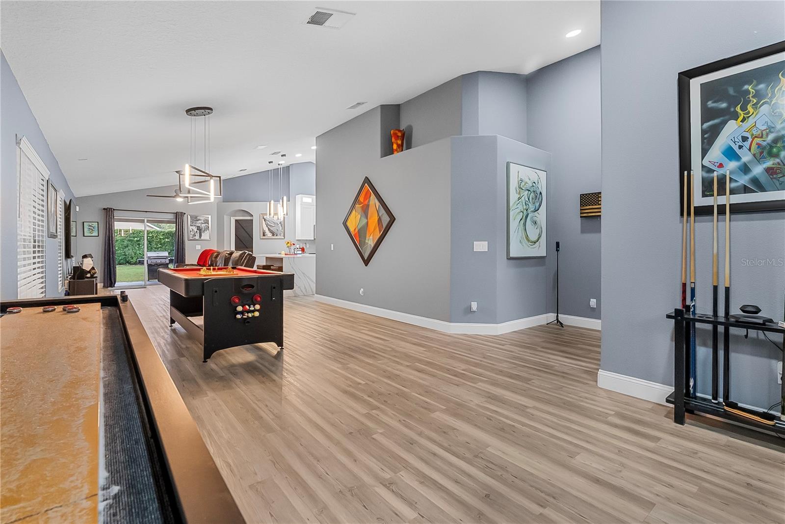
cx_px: 392
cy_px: 262
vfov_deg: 70.5
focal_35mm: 17
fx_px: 371
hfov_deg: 93.3
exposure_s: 1/30
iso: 6400
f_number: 9
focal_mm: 17
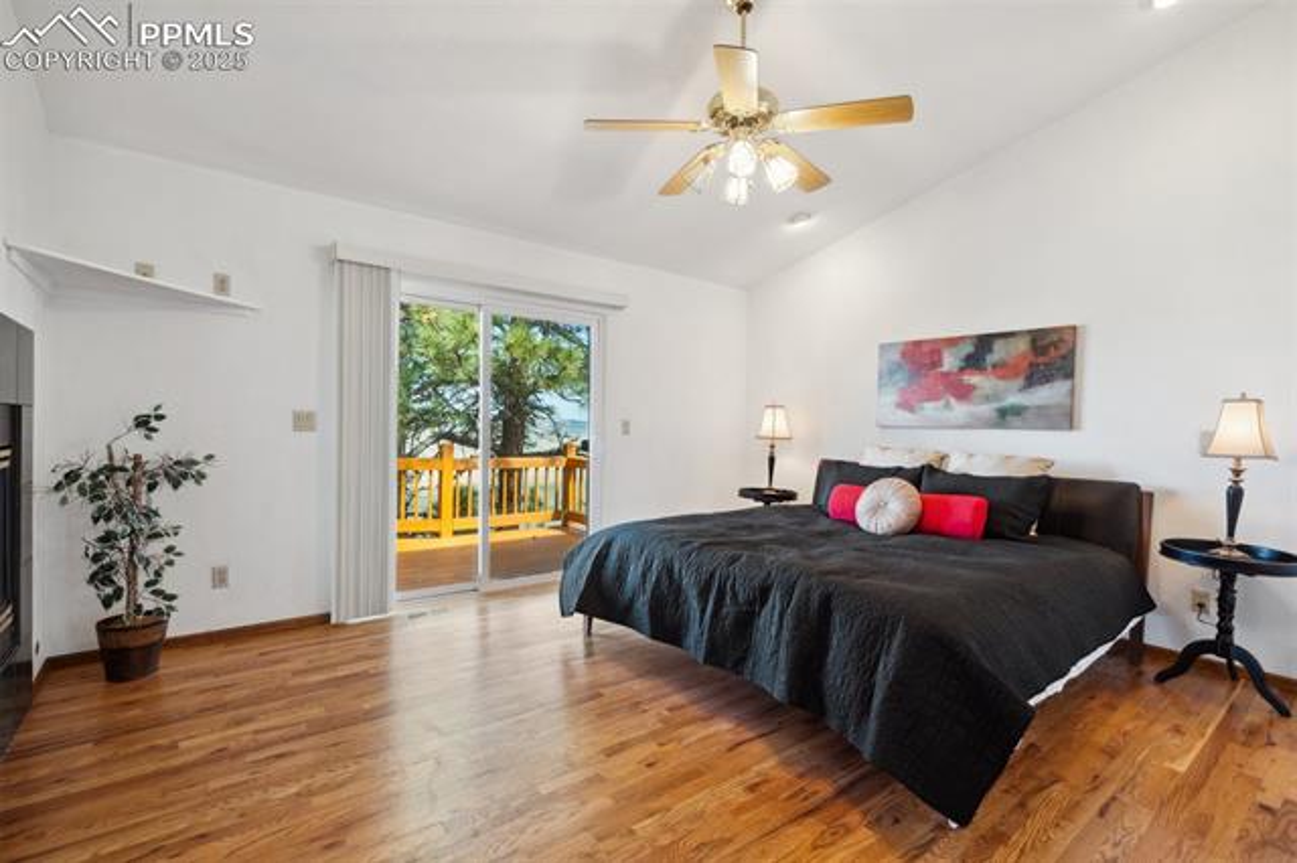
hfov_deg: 96.8
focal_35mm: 16
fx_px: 576
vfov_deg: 73.7
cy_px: 432
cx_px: 648
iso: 100
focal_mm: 16
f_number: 6.3
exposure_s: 1/3.33
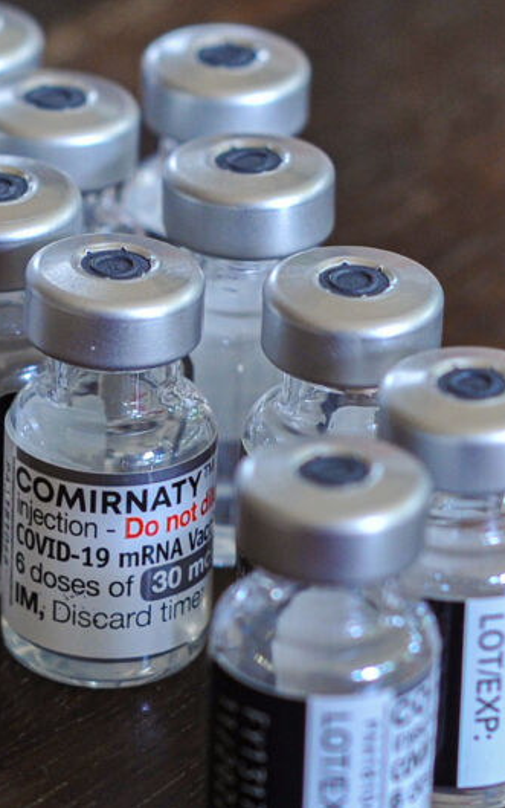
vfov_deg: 26.8
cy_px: 405
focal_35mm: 77
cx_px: 107
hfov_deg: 16.8
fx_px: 1694
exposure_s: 1/60
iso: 800
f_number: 4
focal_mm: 50
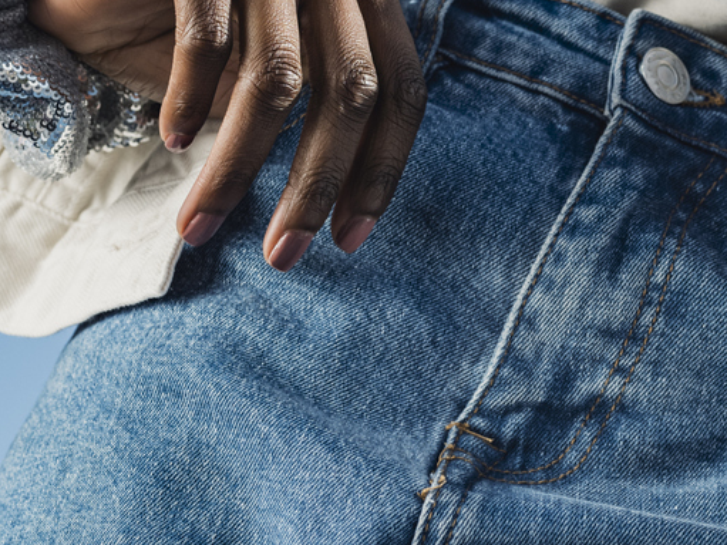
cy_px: 215
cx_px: 657
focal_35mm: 141
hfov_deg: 13.9
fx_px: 2961
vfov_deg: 10.5
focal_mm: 45
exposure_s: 1/1000
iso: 250
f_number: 5
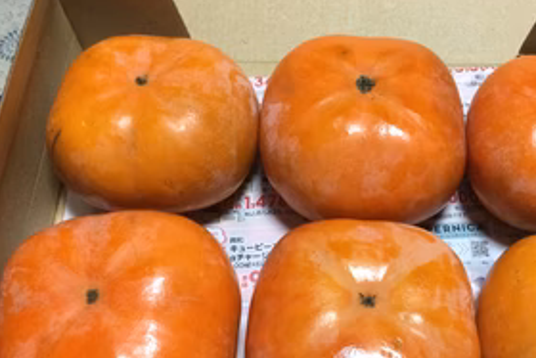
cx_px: 371
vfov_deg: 29.3
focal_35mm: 46
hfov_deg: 42.0
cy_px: 201
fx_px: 685
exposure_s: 1/24
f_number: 2.4
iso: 200
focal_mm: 3.3
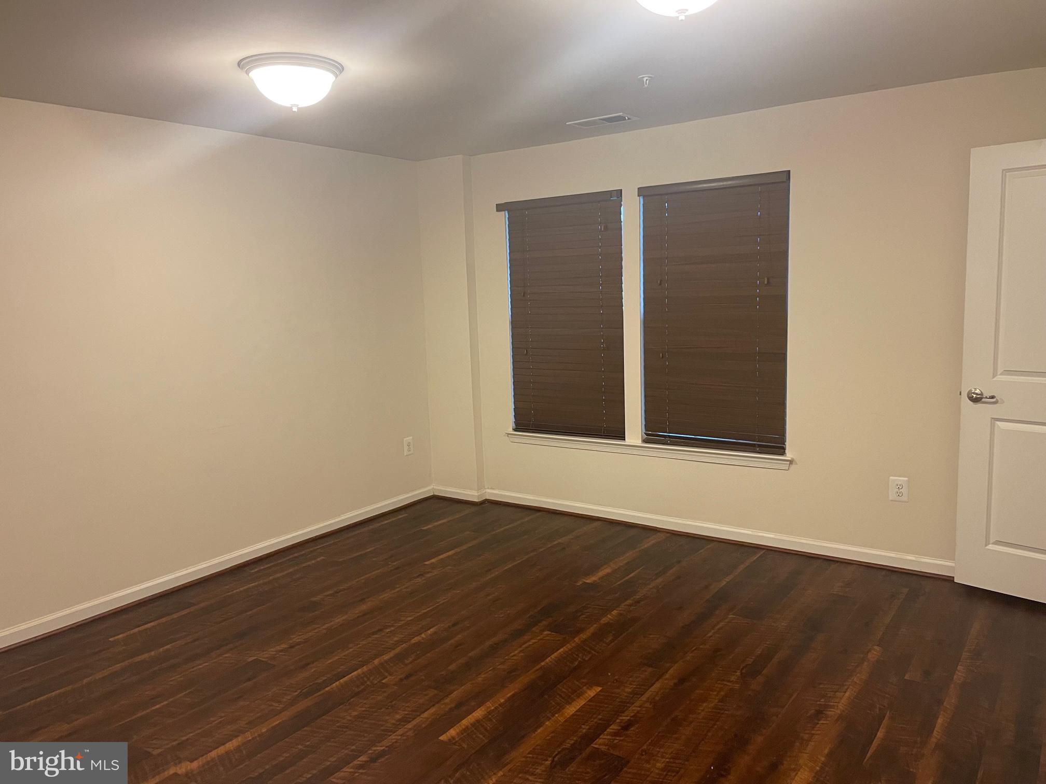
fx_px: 786
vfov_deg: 53.1
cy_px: 392
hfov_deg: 67.3
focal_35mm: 26
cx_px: 523
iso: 160
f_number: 1.6
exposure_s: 1/60
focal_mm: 4.2
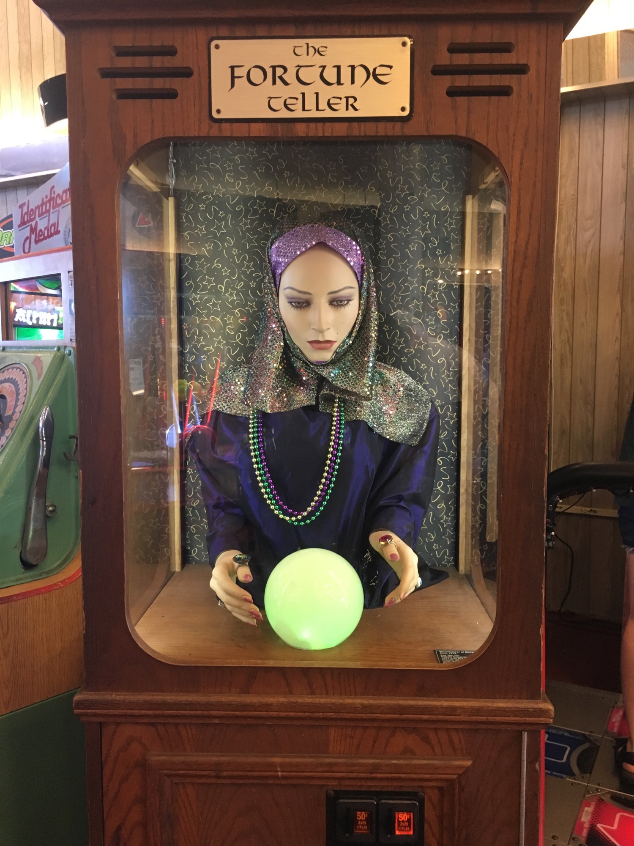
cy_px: 423
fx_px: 708
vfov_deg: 61.7
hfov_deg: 48.2
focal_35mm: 29
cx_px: 317
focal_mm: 4.15
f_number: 2.2
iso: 125
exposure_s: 1/30
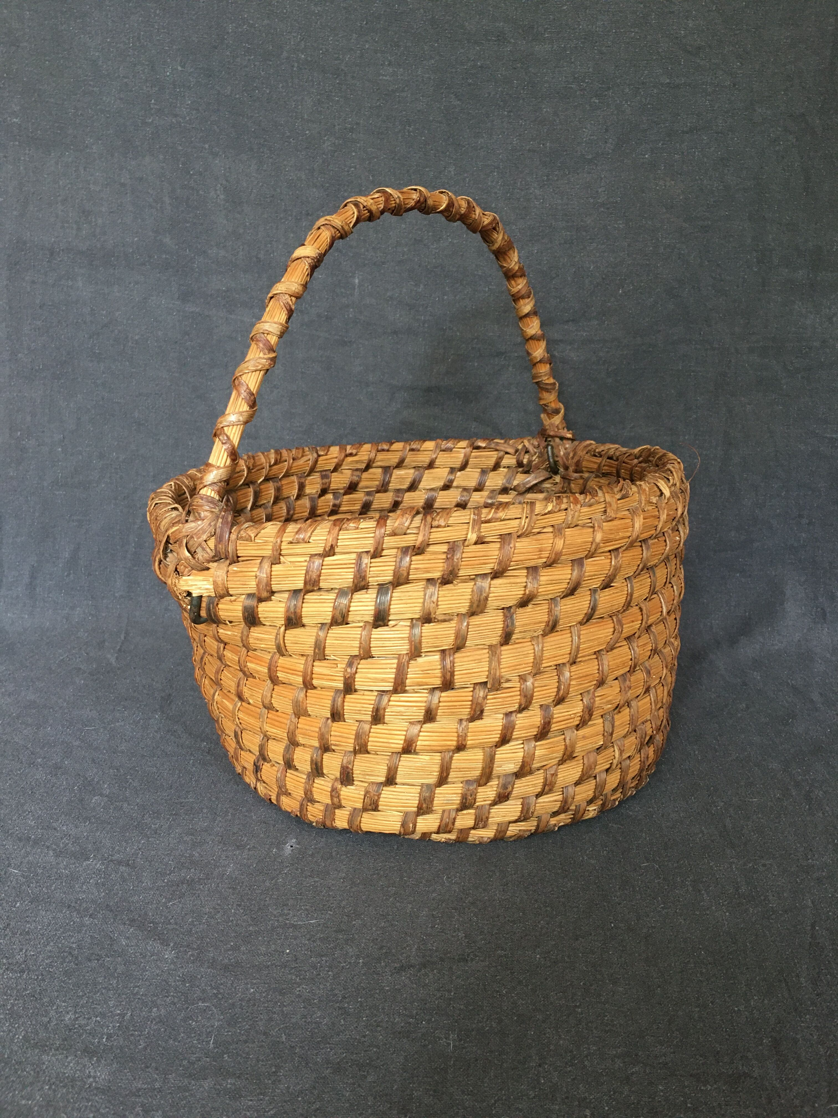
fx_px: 936
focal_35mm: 29
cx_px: 419
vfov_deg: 61.7
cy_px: 559
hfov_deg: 48.2
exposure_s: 1/33
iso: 125
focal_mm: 4.15
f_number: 2.2
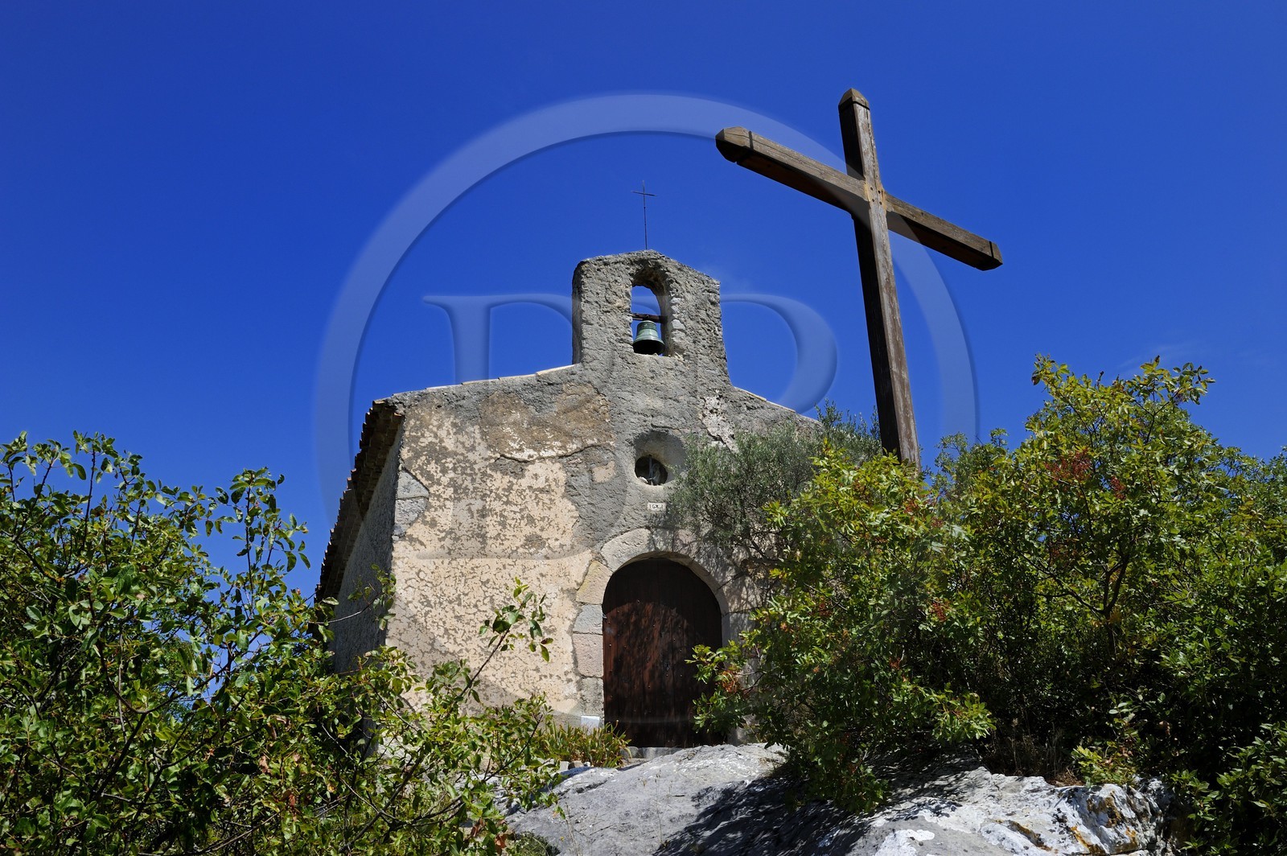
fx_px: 1143
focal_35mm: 32
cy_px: 428
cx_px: 644
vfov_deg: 41.0
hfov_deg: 58.8
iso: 400
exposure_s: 1/200
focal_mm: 32
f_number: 18
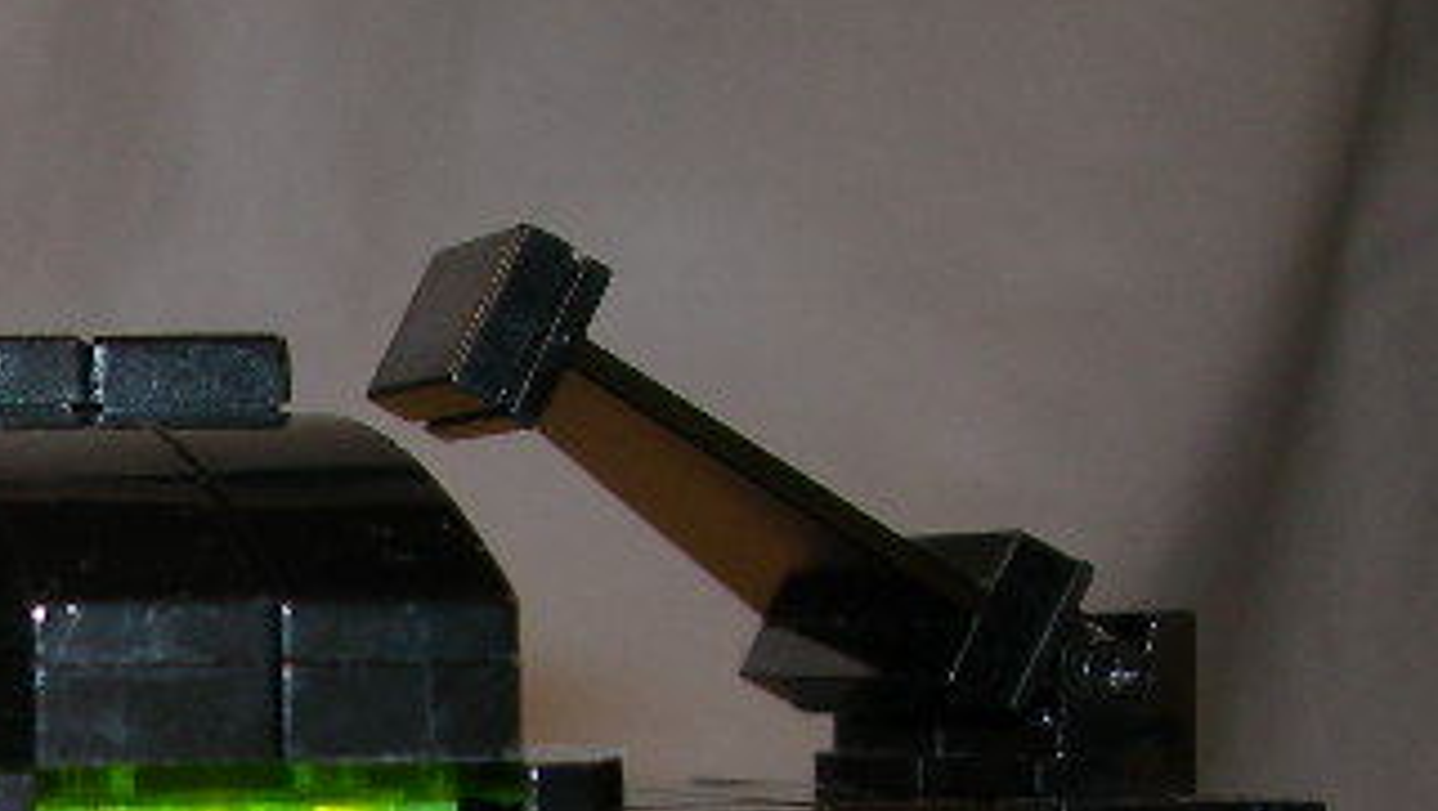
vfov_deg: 9.0
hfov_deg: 14.9
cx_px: -811
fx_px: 5036
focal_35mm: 132
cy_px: 1098
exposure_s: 1/60.1
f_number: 4.8
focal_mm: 7.8
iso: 50
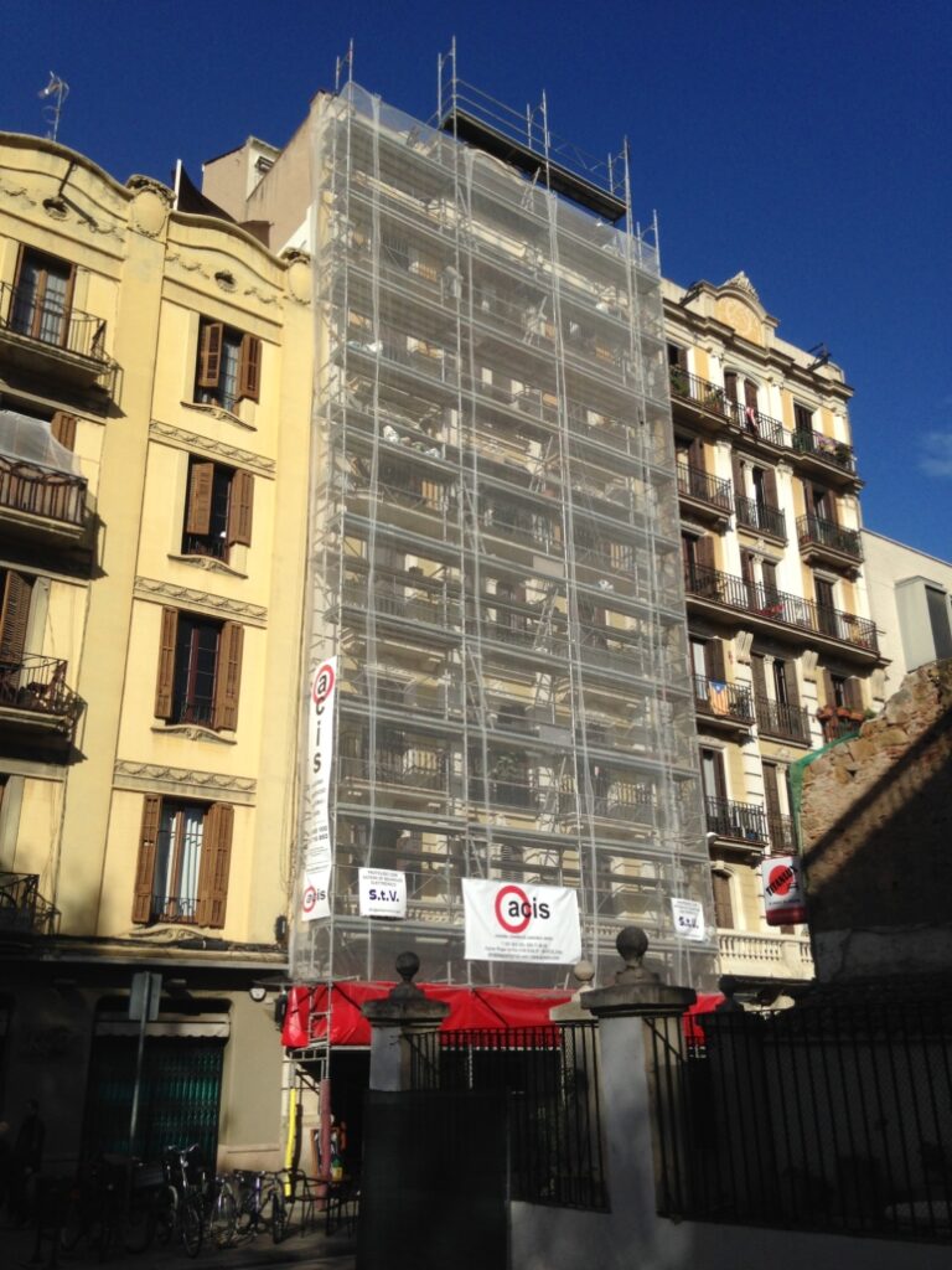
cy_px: 635
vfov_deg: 55.4
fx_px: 1210
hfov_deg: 42.9
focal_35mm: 33
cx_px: 476
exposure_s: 1/3195
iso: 50
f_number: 2.4
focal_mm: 4.12
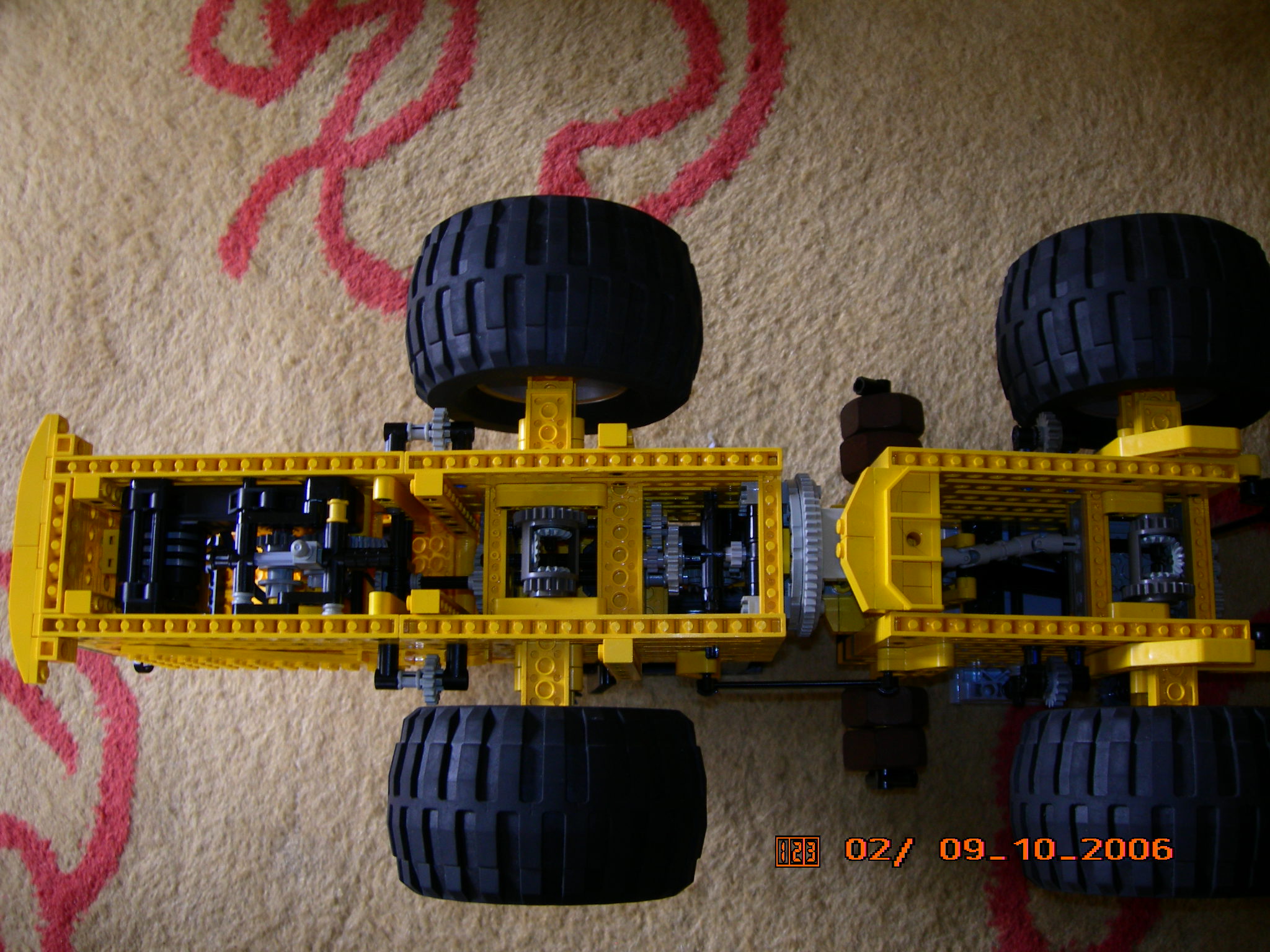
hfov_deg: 49.0
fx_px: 1394
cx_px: 635
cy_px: 476
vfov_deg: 37.7
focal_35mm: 38
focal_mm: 7.8
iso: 50
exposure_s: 1/5.4
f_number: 2.8
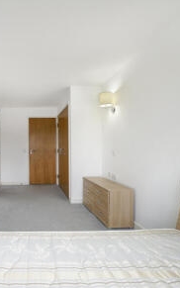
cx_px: 32
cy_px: 147
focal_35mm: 20
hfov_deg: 54.8
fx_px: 157
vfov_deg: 85.0
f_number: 4
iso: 500
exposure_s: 1/400
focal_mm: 12
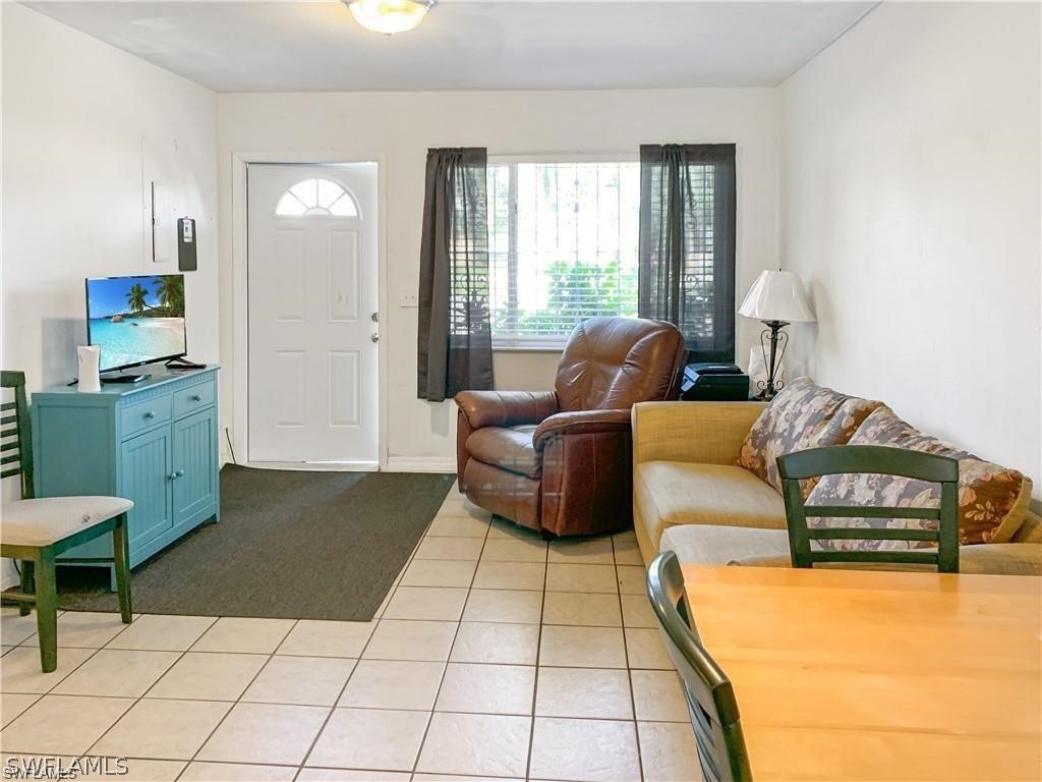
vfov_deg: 53.1
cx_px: 521
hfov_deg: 67.3
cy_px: 391
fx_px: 783
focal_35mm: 26
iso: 200
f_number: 1.8
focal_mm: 4.25
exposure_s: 1/60
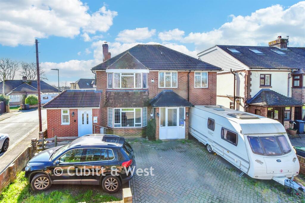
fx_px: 127
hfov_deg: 100.4
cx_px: 152
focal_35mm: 15
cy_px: 102
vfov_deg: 77.3
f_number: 8
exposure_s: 1/250
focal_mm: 10
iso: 500
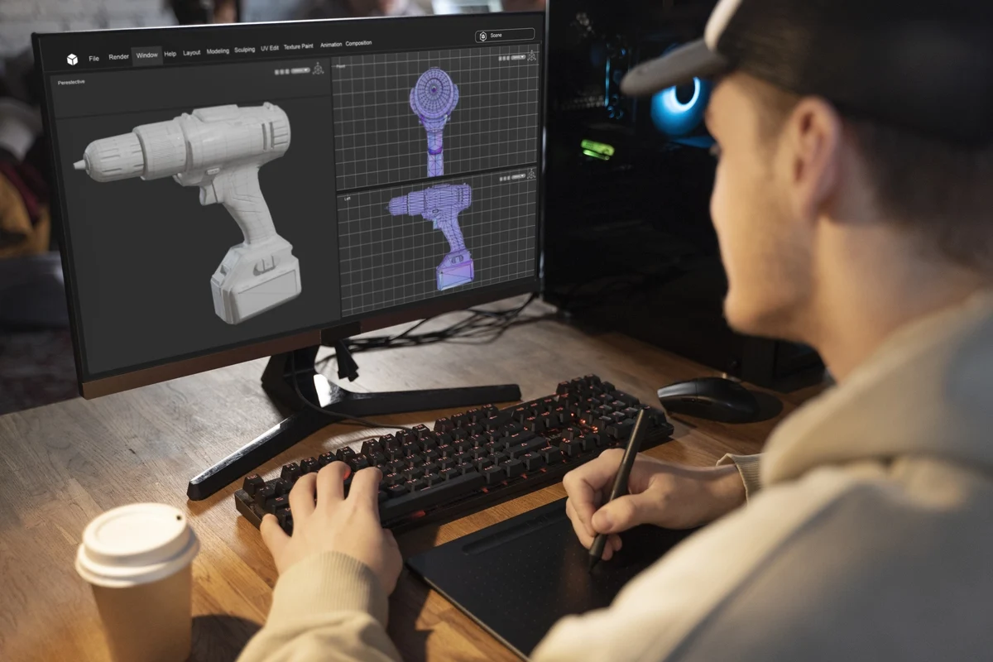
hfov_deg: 49.6
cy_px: 331
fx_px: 1076
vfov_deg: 34.2
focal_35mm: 39
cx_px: 496
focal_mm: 39
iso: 1600
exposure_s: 1/125
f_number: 2.8
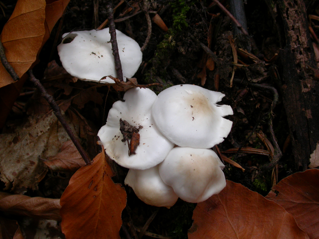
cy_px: 120
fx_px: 525
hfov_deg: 33.8
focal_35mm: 57
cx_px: 160
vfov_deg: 25.7
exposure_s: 1/55.5
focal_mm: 11.8
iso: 100
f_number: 3
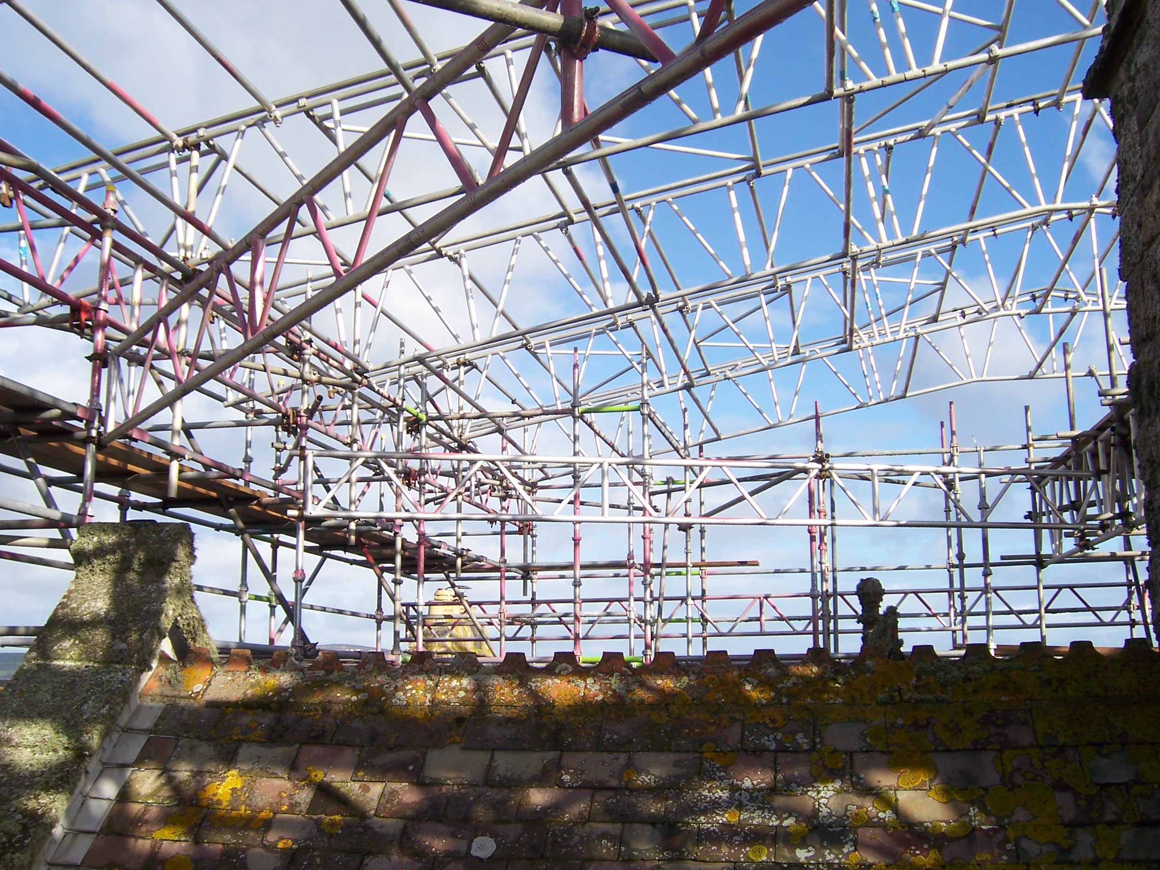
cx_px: 572
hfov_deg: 50.1
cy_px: 428
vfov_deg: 38.7
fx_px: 1240
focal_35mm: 37
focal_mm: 6.2
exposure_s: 1/400
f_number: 4.5
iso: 80
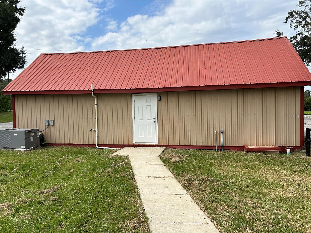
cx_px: 156
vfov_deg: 53.1
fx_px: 234
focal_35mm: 26
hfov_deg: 67.3
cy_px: 116
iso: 50
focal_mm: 5.7
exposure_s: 1/2994
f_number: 1.5
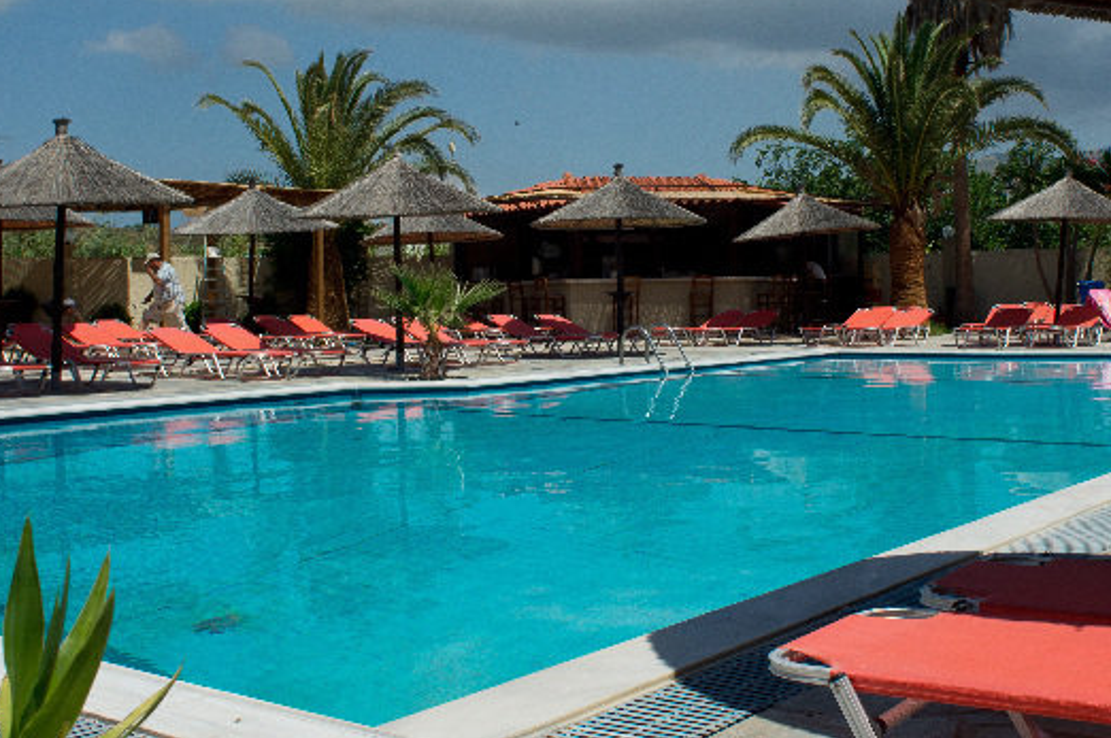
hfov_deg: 42.7
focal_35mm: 46
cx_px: 600
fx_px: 1418
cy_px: 249
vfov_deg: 29.0
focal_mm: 20
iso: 200
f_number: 8
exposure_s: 1/1000
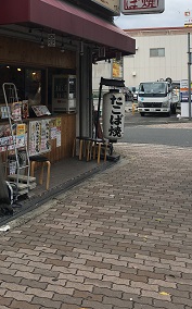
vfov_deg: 37.2
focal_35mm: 52
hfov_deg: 24.7
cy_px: 51
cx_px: 65
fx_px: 436
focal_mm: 4.15
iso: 25
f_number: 2.2
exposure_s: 1/693
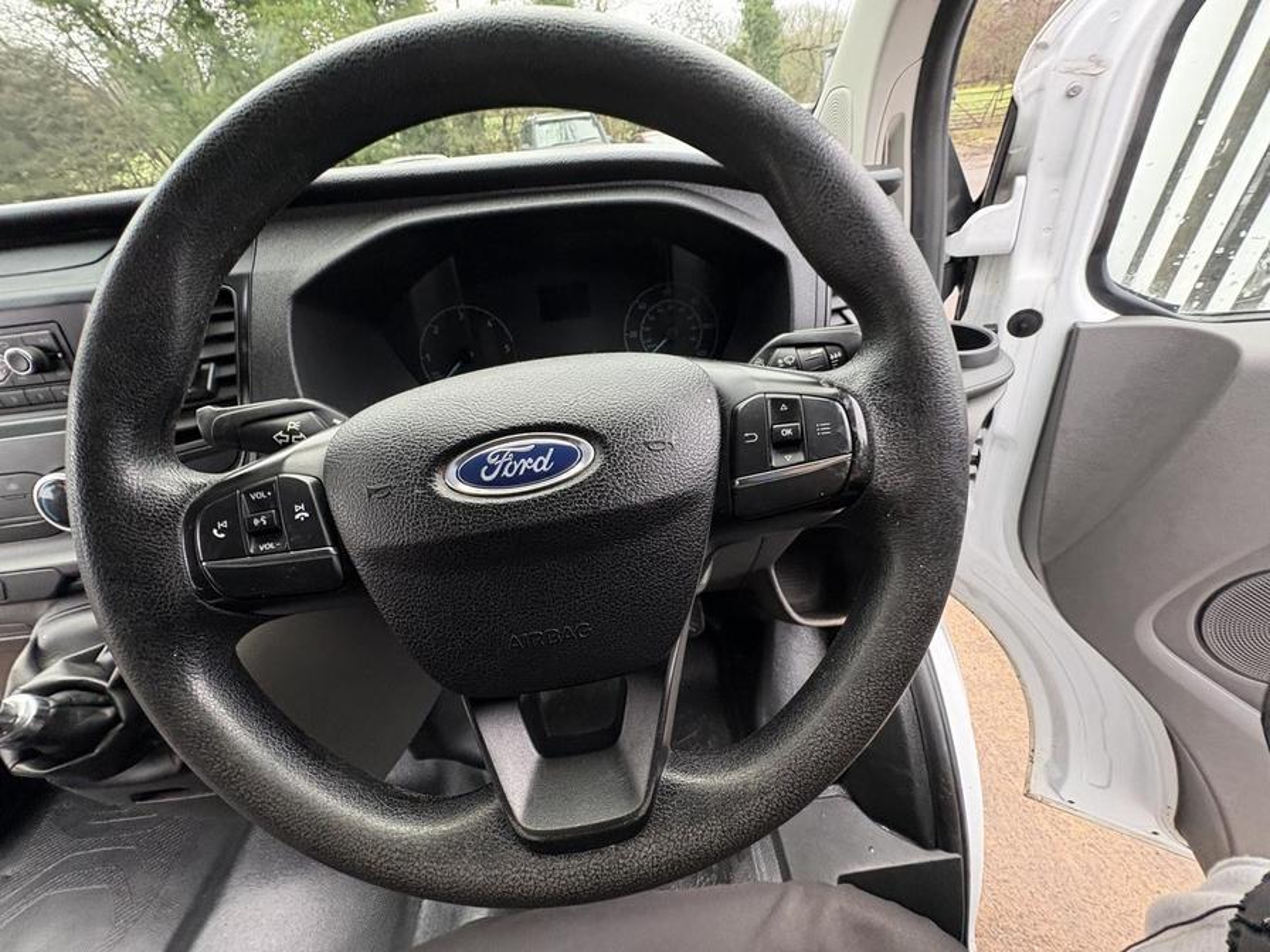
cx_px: 635
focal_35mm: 14
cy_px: 476
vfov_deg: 85.7
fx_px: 514
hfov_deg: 102.1
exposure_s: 1/60
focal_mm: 2.22
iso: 320
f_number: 2.2
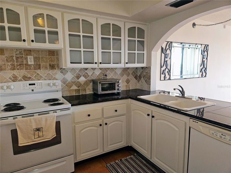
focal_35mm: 23
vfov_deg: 58.8
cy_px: 86
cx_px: 116
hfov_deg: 74.0
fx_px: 153
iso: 64
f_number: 1.8
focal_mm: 5.4
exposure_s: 1/60
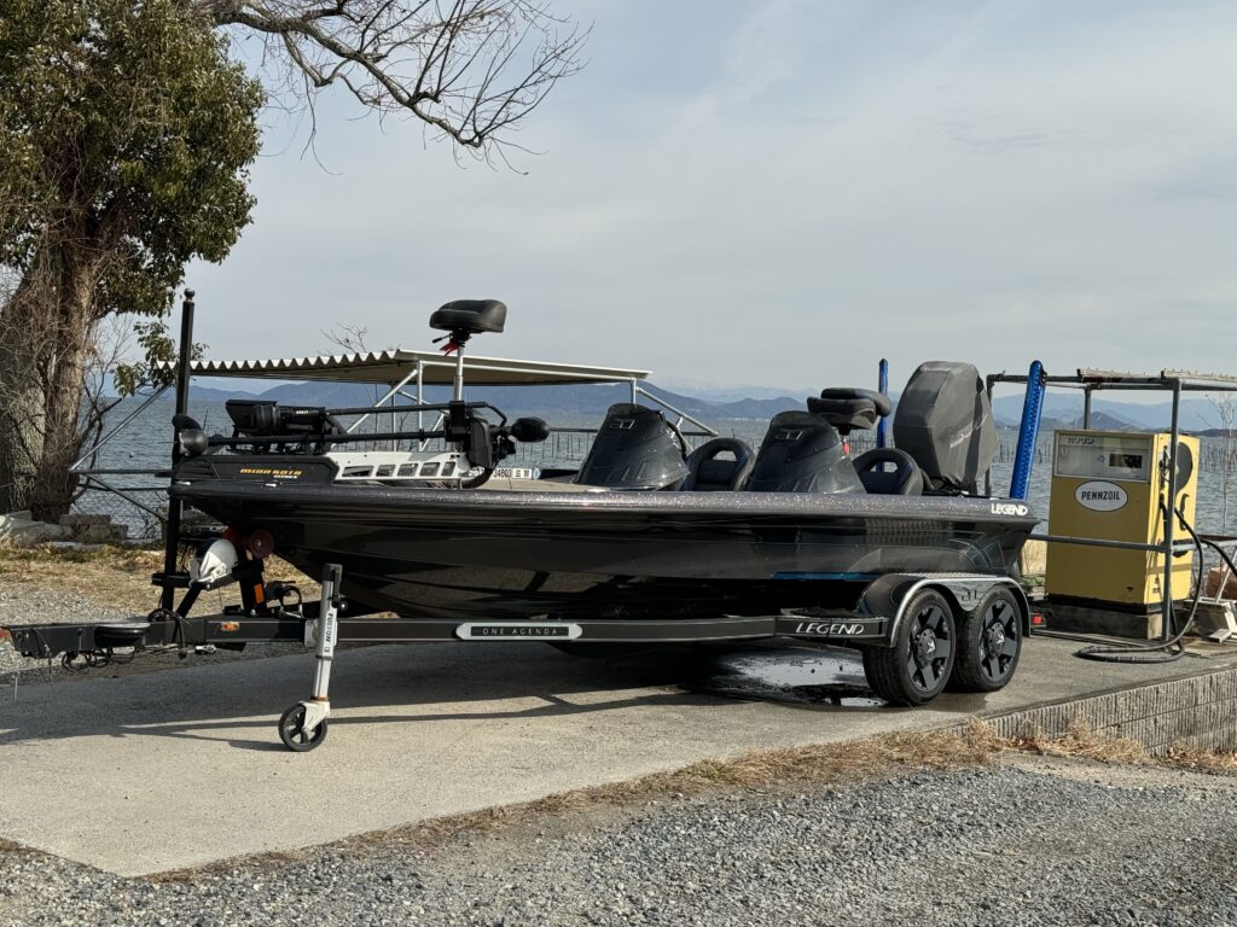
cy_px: 464
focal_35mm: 48
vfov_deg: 30.3
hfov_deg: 39.7
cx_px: 618
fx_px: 1715
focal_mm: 6.76
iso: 64
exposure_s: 1/3425
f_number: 1.78
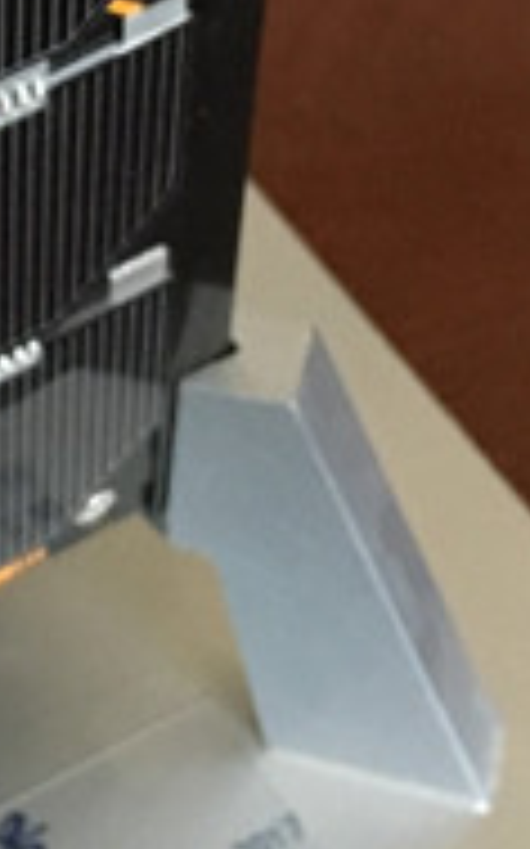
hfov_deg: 9.5
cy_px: -189
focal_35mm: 130
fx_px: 3007
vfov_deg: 15.4
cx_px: -508
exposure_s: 1/17
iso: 320
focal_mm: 4.15
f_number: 2.2
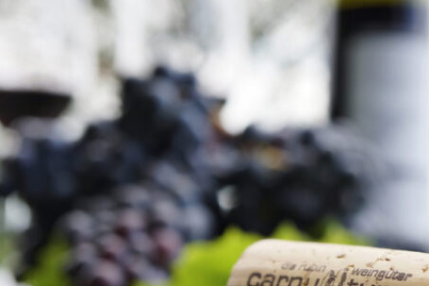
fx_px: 905
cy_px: 200
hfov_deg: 26.3
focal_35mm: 76
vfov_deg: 17.9
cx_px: 325
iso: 100
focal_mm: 30
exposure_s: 1/200
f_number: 5
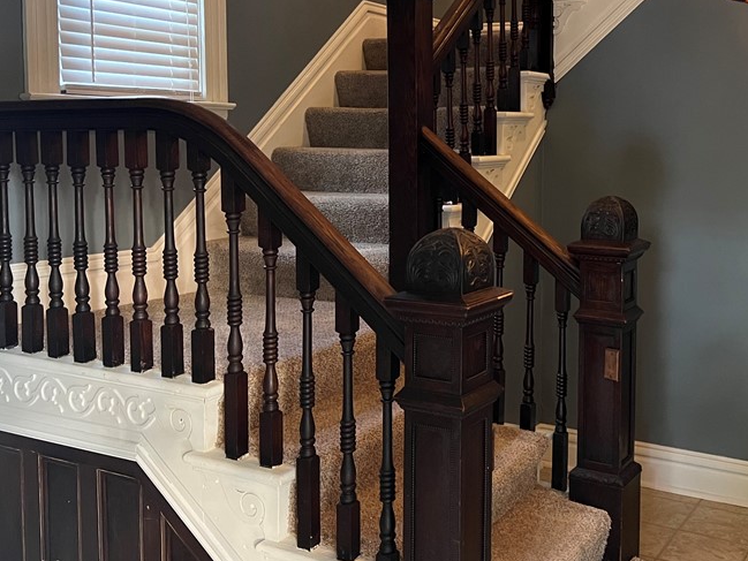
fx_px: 886
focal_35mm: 41
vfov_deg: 34.8
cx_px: 515
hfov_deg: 44.9
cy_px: 181
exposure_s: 1/40
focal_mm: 5.7
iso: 500
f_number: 1.5
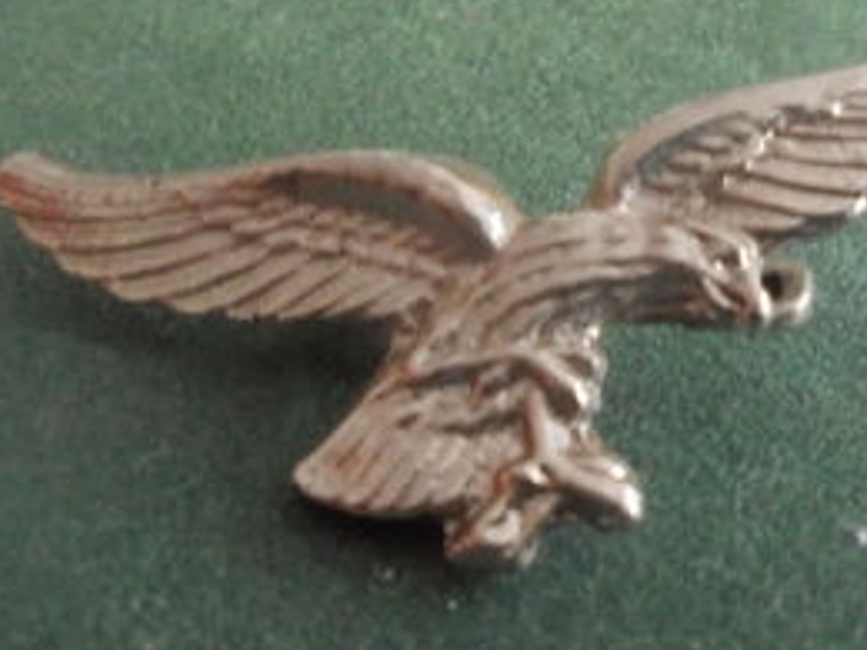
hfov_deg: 39.6
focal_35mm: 48
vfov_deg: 30.2
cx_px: 497
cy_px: 283
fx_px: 1202
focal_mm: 4.6
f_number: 3.5
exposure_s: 1/30
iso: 400
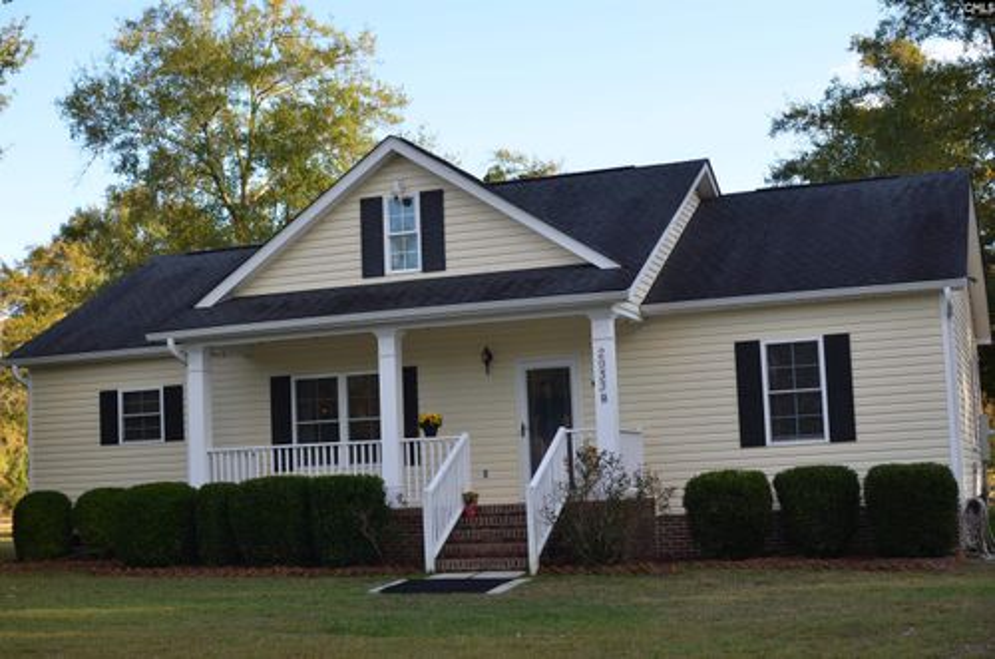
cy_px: 330
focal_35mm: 52
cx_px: 498
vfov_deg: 25.6
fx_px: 1448
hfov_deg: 37.9
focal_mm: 35
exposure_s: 1/250
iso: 125
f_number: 4
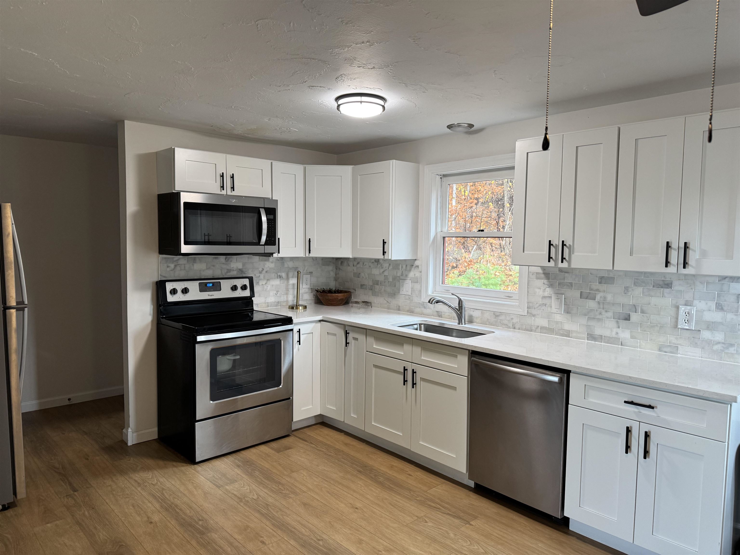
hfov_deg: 71.6
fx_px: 513
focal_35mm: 24
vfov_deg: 56.8
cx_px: 370
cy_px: 278
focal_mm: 6.76
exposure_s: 1/120
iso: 200
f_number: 1.78
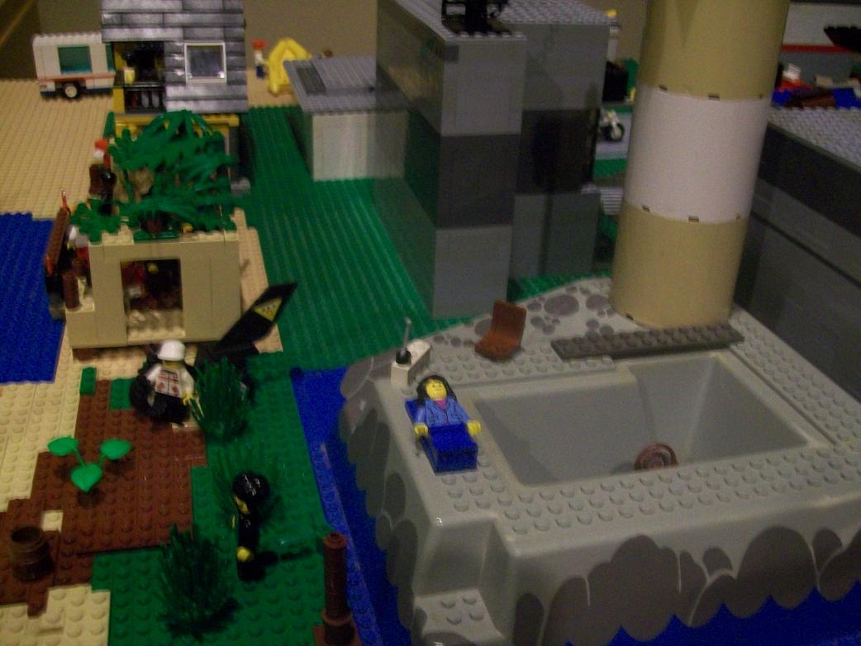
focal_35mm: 36
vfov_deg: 39.7
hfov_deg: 51.3
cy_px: 323
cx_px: 430
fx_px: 896
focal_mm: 6
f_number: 2.7
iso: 200
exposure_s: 1/8
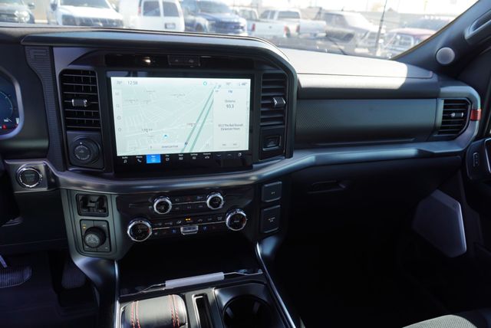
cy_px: 164
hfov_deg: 73.7
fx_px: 328
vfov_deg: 53.2
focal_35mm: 24
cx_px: 246
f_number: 4
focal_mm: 16
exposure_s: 1/60
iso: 100
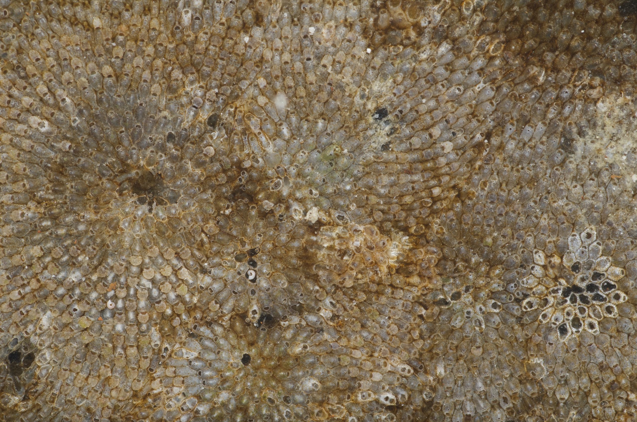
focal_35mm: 128
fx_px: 2252
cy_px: 211
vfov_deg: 10.7
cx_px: 318
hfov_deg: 16.1
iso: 100
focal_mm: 85
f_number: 16
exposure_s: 1/125
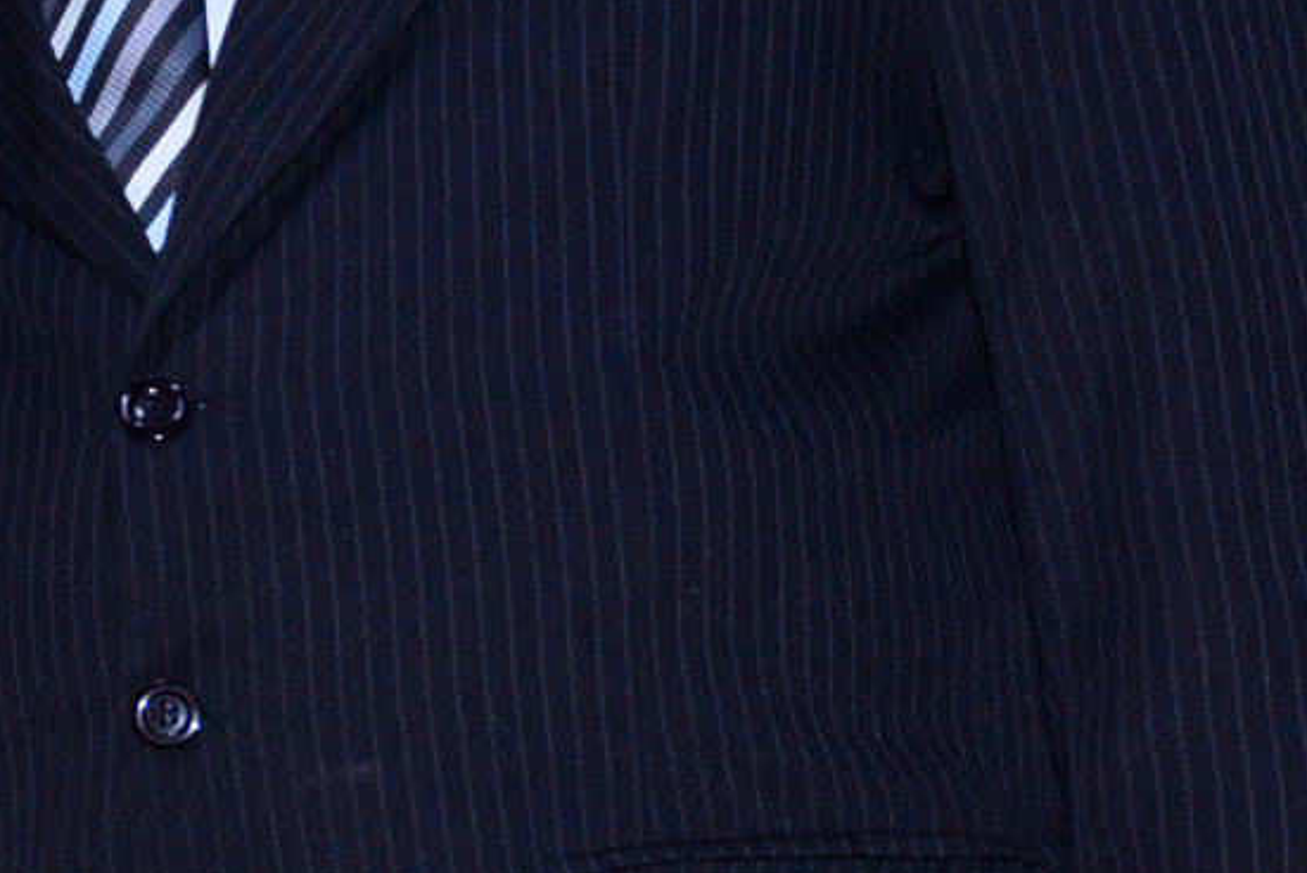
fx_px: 6938
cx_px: -1691
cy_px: 496
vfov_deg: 7.2
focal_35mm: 191
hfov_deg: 9.7
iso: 1600
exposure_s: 1/125
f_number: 5.6
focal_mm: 35
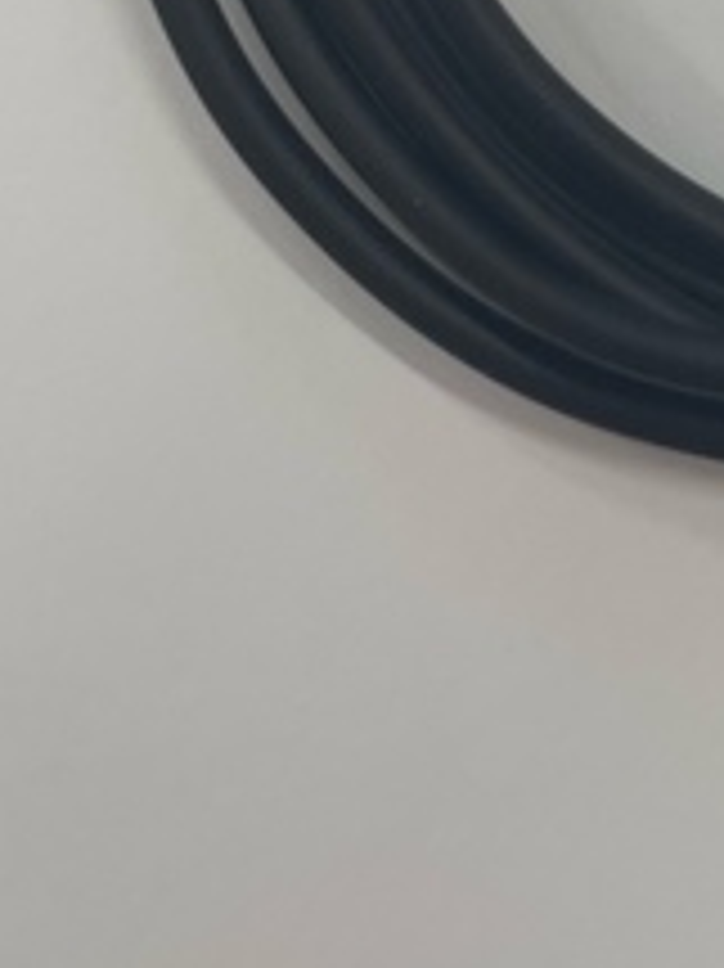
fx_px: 2429
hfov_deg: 15.9
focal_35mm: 87
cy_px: -608
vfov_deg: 18.9
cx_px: 994
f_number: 1.6
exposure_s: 1/118
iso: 32
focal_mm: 4.2
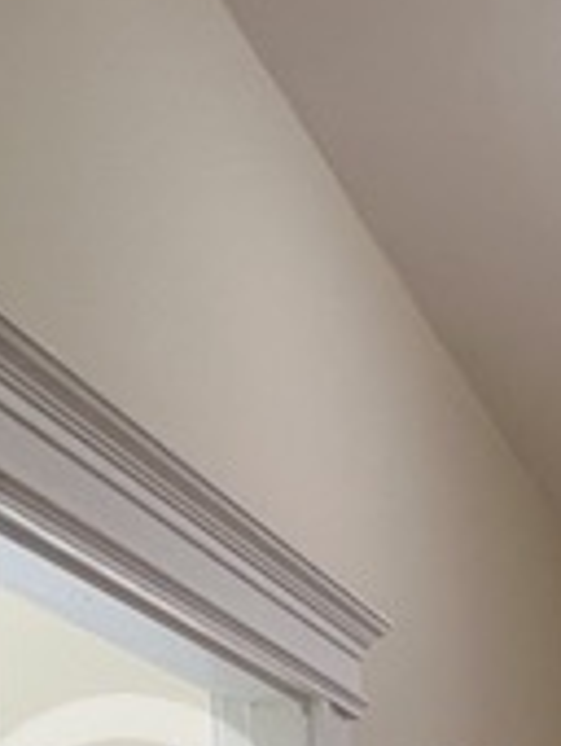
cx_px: 798
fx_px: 1315
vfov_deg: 24.7
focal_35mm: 61
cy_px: 1106
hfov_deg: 21.0
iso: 100
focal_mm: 1.57
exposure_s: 1/120
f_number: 1.8
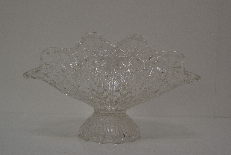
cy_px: 78
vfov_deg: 34.3
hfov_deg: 49.5
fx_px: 250
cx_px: 116
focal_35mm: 39
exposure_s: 1/400
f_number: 10
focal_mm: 26
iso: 1600
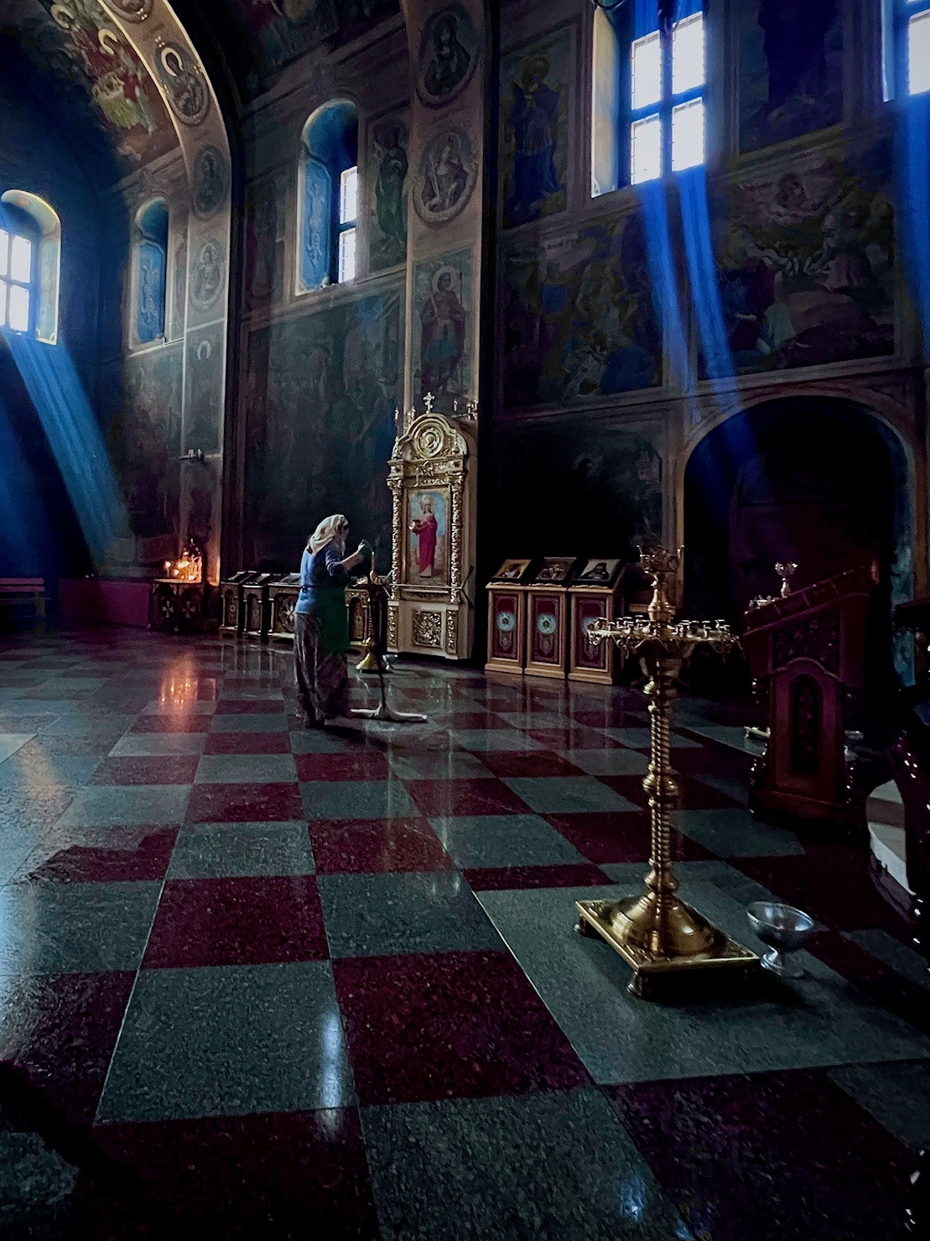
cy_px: 544
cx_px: 344
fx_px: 645
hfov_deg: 70.3
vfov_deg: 87.3
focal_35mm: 18
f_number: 1.8
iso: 1000
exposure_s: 1/40
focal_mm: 1.57
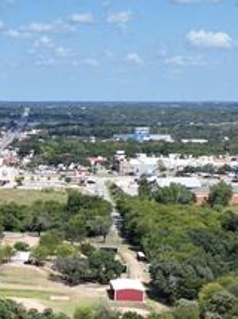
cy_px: 390
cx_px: -147
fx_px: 1056
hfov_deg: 12.1
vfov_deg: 16.4
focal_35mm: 115
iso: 100
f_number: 2.8
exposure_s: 1/2000
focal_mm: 12.29
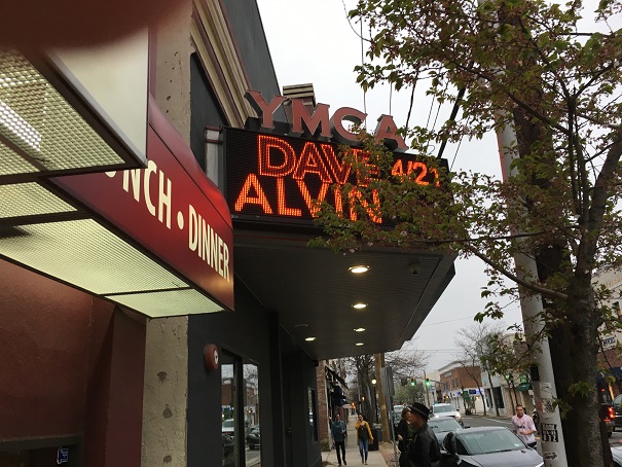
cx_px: 311
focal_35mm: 29
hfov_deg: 61.6
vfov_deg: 48.2
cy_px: 234
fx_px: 521
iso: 25
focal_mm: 4.15
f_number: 2.2
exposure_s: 1/30
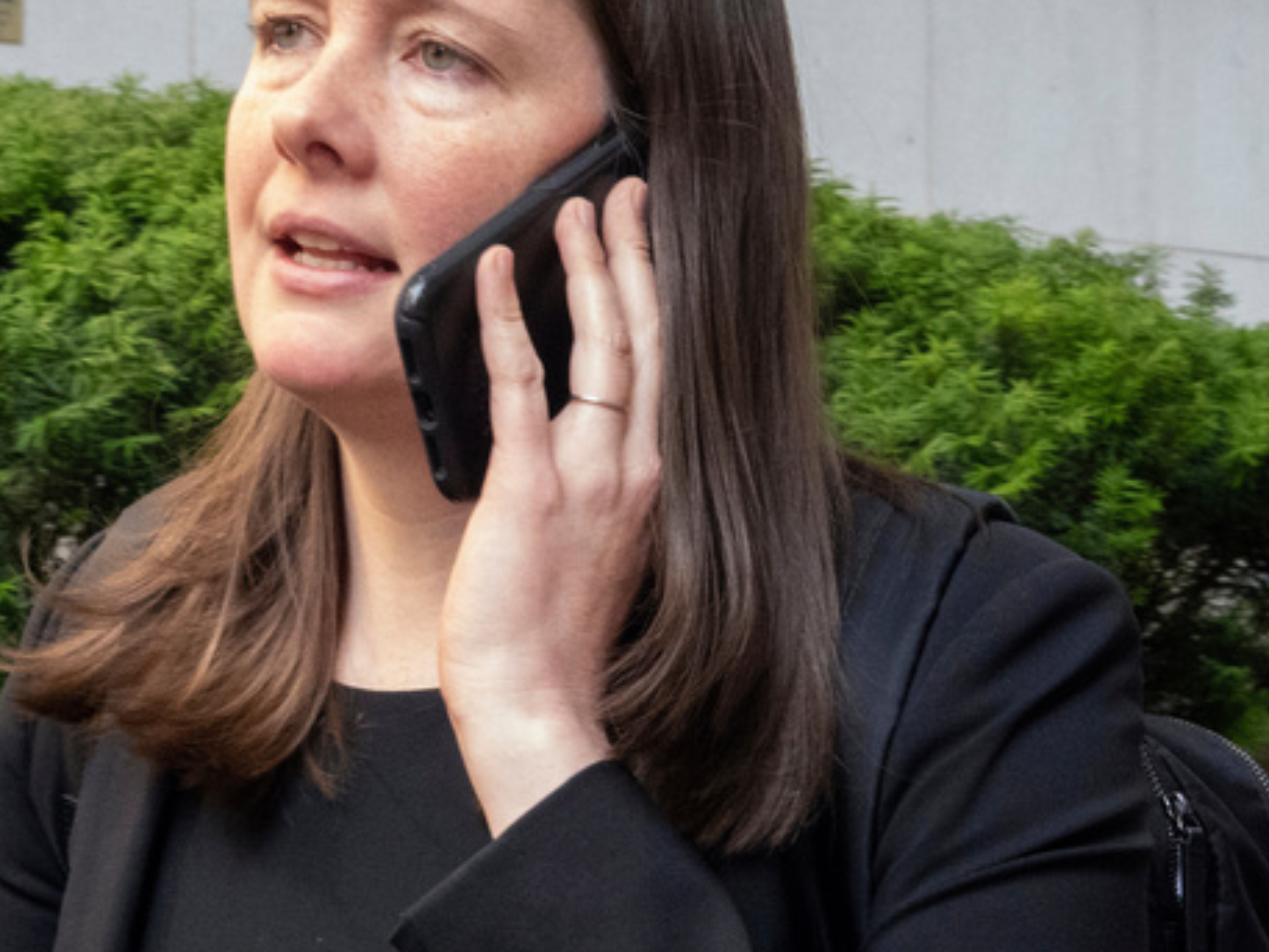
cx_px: 455
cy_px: 540
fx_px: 4584
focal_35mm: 125
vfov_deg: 11.9
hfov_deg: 15.7
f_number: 8
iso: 2000
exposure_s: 1/250
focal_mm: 21.56
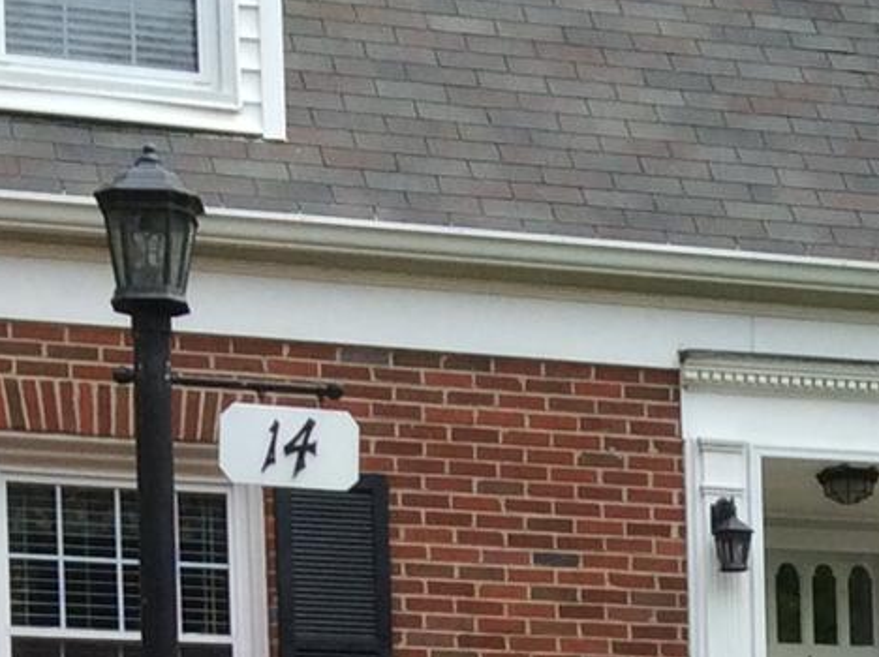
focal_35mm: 140
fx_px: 3551
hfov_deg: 13.9
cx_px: 892
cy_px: 1113
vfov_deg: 10.1
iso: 32
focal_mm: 3.3
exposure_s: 1/937
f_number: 2.4
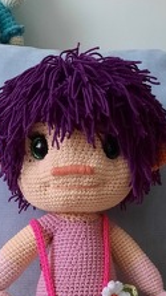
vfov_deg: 33.2
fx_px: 447
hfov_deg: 21.0
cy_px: 304
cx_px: 68
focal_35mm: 57
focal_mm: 4.6
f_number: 2
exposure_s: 1/33
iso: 320
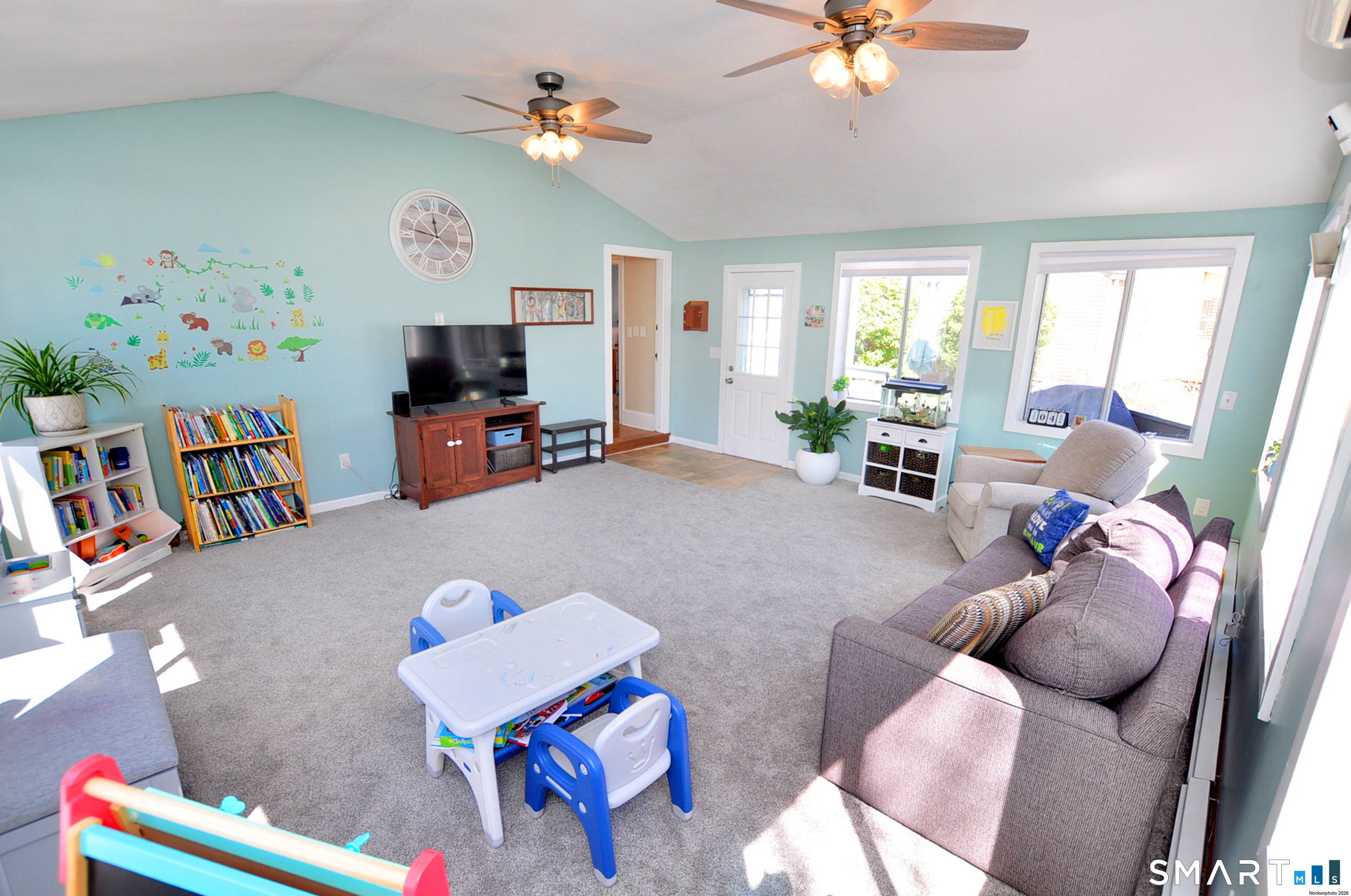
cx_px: 676
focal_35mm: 15
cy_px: 448
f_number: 5
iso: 250
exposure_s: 1/80
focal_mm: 10
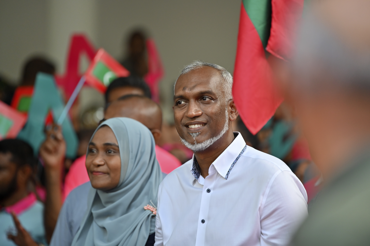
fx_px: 2003
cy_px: 123
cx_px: 185
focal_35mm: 195
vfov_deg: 7.0
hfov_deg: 10.6
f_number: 2.8
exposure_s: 1/500
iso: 1000
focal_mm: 195
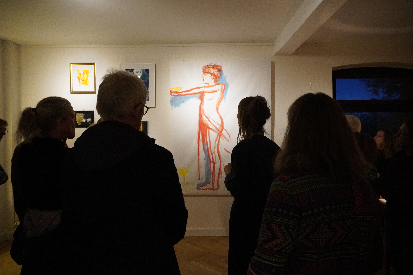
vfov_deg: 47.9
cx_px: 206
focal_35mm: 27
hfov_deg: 67.4
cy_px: 138
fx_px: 310
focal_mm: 18
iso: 6400
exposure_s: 1/160
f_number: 3.5
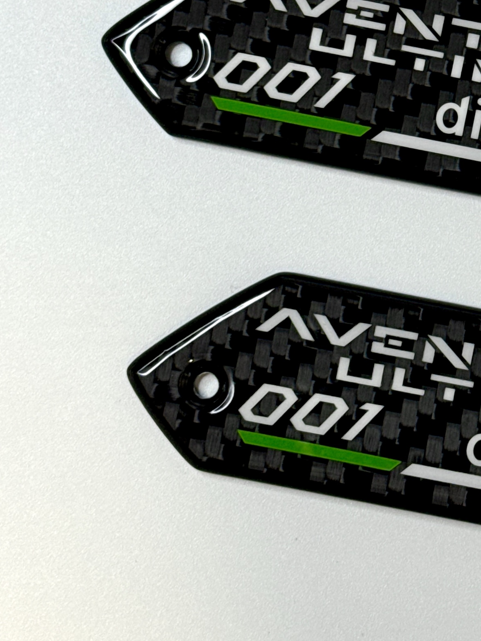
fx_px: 1815
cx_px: 458
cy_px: 246
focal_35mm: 98
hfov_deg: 14.9
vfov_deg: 20.0
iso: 80
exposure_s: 1/100
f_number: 1.78
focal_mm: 6.76
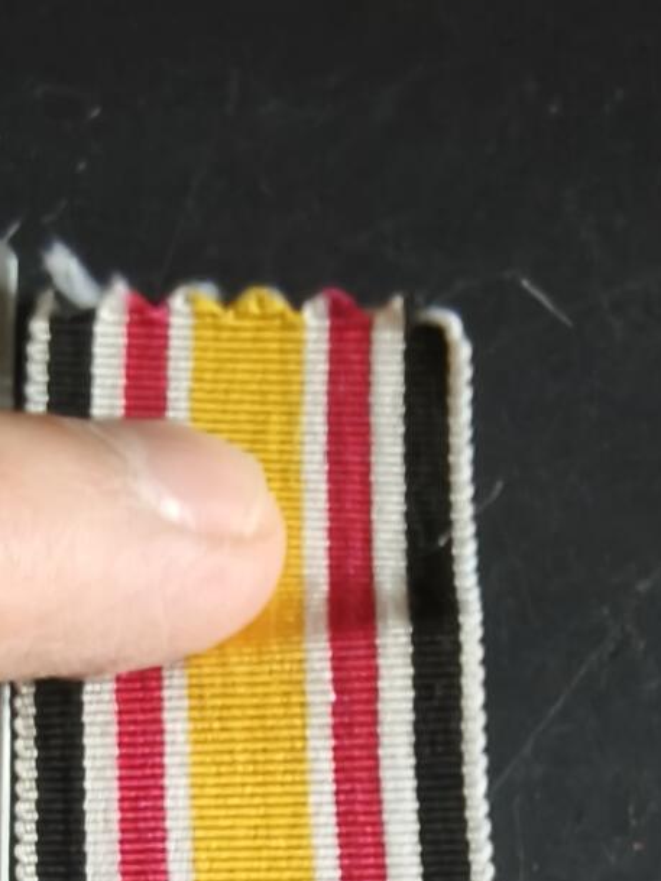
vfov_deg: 25.9
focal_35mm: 68
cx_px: 211
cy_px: 1024
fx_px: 1731
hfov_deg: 21.5
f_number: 2
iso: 640
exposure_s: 1/46
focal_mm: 2.32
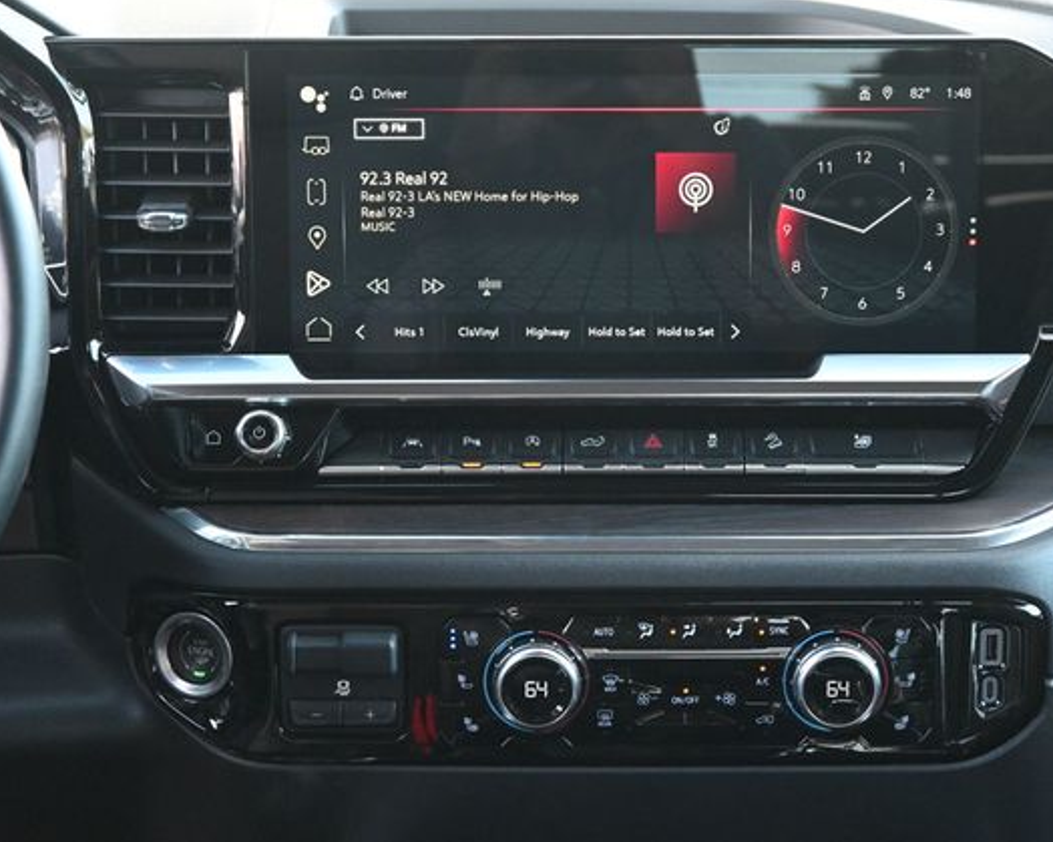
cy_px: 416
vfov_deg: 19.4
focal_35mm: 79
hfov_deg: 24.1
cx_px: 603
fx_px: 2462
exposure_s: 1/125
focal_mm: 46
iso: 3200
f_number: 6
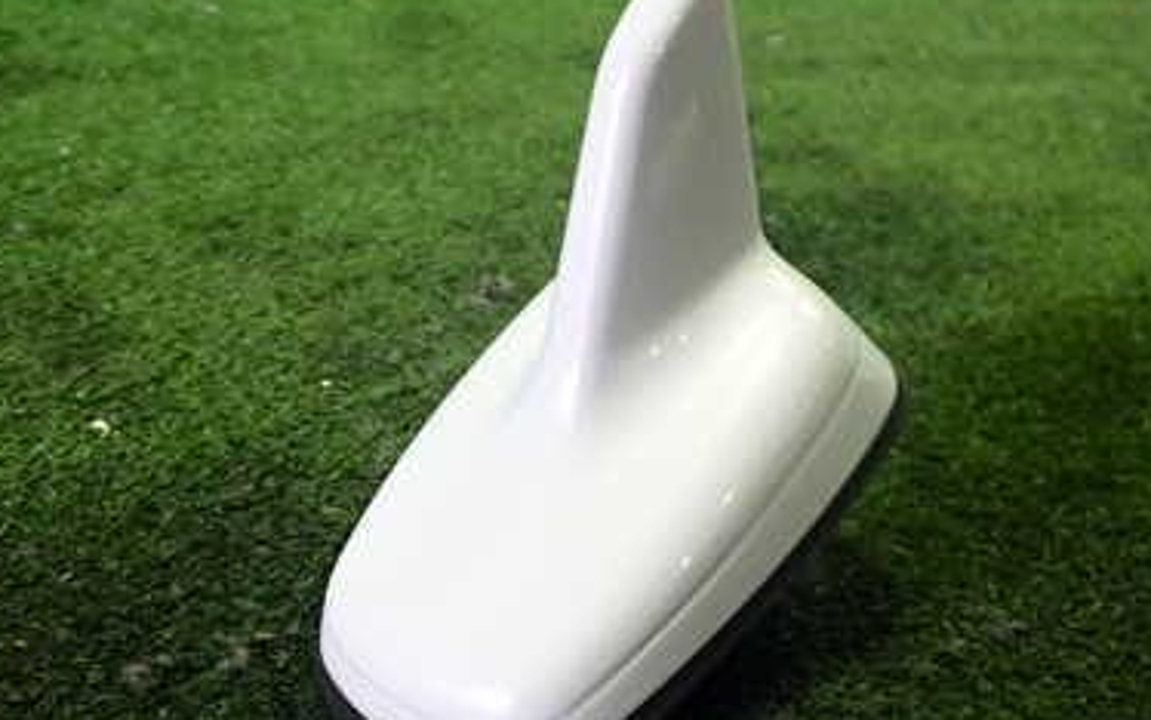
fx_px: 1600
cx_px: 532
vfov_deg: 25.4
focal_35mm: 51
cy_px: 363
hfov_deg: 39.5
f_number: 2.3
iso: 640
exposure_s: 1/60
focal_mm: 5.4
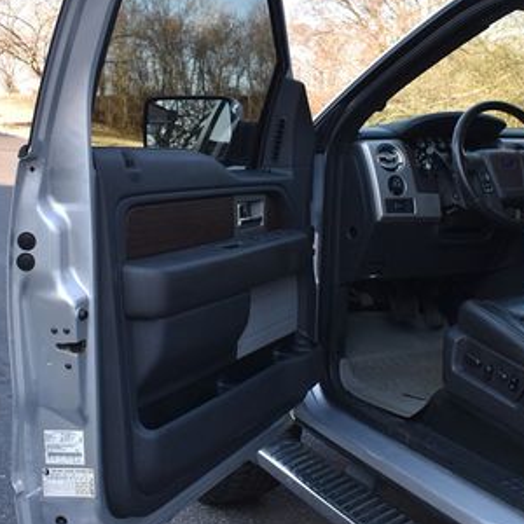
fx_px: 839
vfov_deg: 34.6
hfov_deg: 34.6
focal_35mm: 49
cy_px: 207
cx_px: 299
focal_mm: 18
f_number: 5.6
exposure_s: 1/250
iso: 400
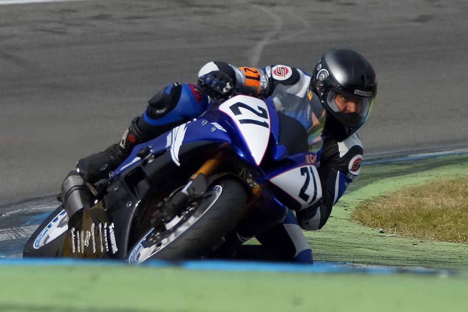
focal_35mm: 345
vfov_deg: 4.0
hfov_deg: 6.0
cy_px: 156
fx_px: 4485
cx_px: 234
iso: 400
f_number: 5.6
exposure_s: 1/2500
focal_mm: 230
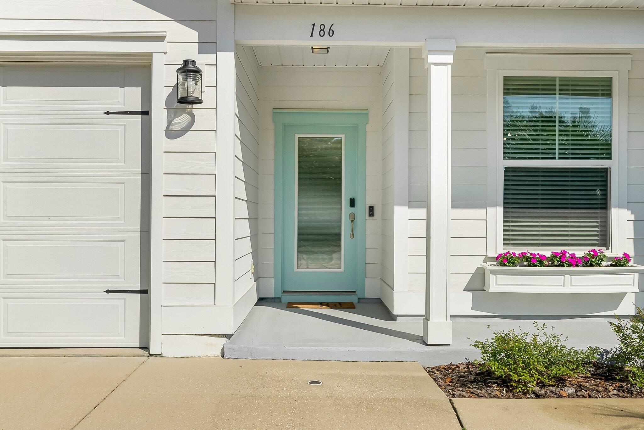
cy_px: 215
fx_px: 608
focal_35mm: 34
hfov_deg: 55.8
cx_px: 322
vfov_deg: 38.9
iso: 400
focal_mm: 23
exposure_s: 1/2000
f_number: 8
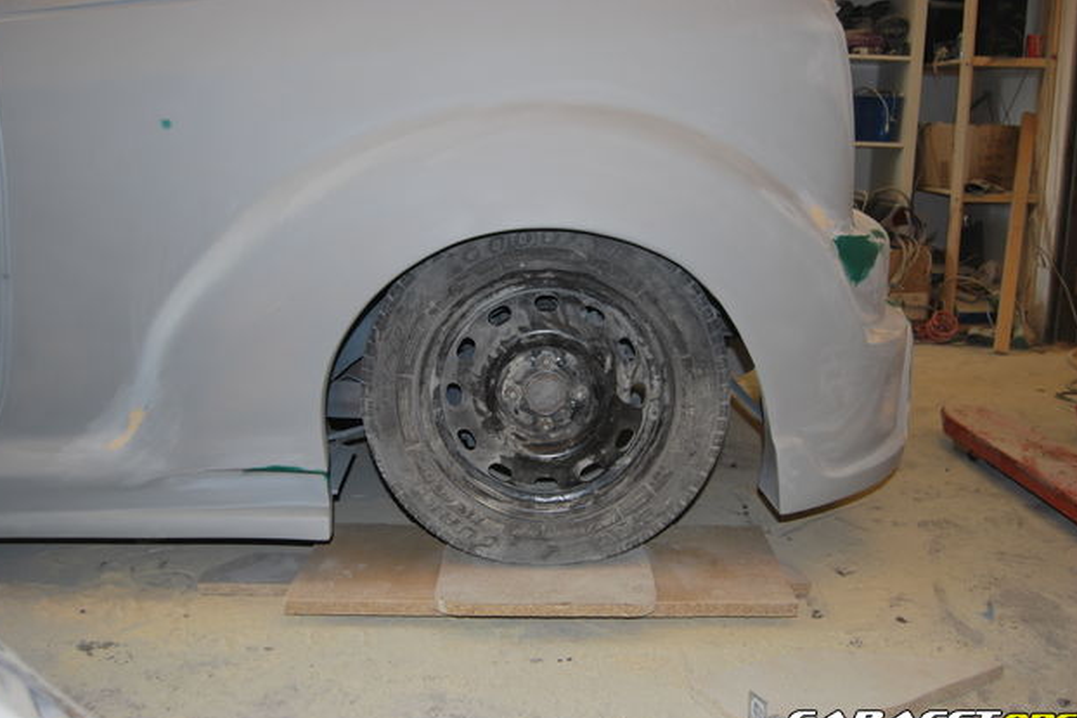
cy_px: 367
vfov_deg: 38.9
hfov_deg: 55.8
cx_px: 530
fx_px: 1017
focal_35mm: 34
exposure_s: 1/60
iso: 200
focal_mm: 22
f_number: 3.8
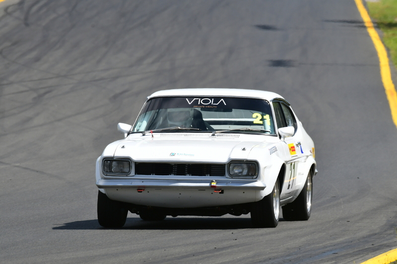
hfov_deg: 3.1
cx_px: 198
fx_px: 7276
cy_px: 132
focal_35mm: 660
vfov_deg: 2.1
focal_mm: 440
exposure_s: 1/500
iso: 320
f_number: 11
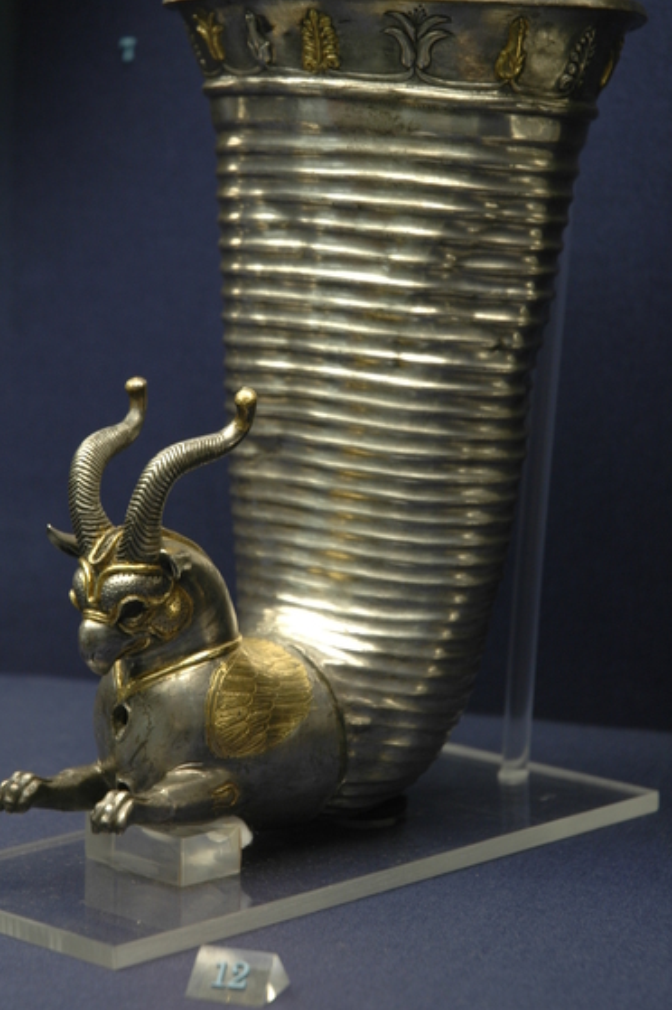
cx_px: 276
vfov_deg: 18.6
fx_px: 3084
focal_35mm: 110
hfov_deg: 12.4
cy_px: 433
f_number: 4.5
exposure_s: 1/13
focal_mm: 62
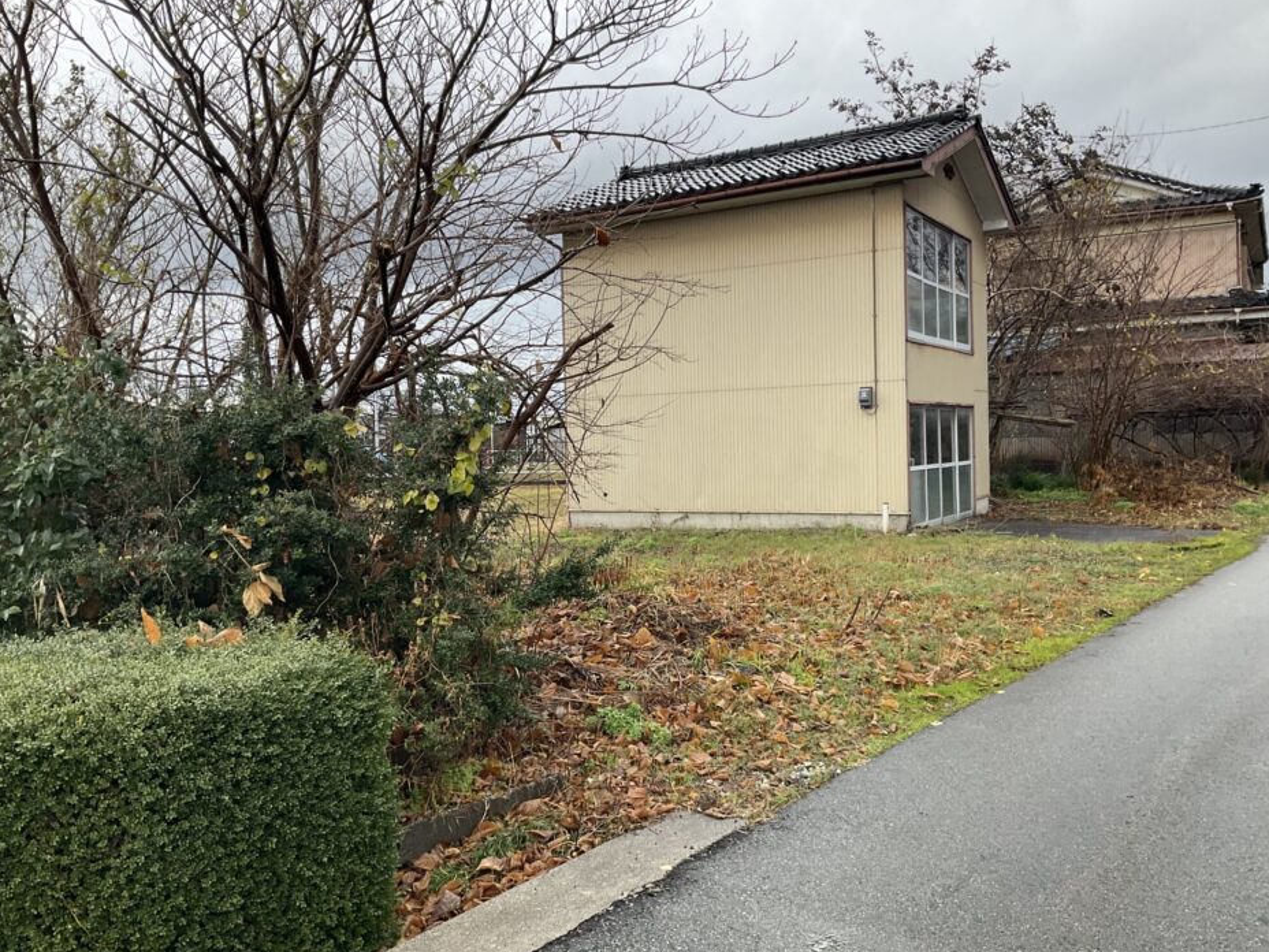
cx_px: 645
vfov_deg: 46.8
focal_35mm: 30
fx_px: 1100
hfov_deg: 60.0
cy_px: 464
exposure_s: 1/211
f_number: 1.8
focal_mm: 3
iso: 20
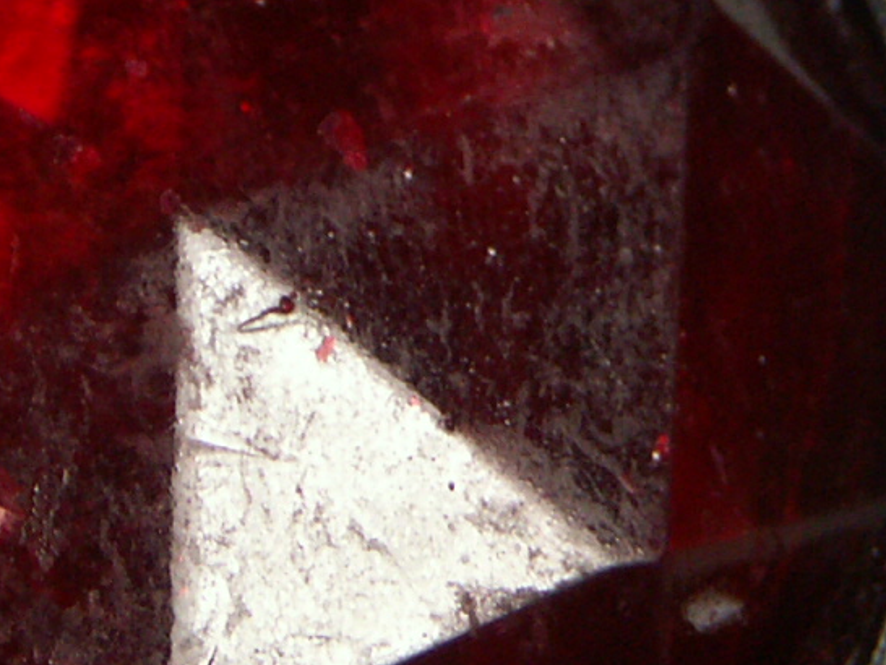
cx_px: 399
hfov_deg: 2.6
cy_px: 560
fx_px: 19410
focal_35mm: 758
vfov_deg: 2.0
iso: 100
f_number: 4.5
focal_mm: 50.8
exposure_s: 1/80
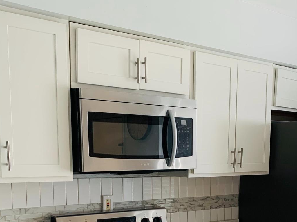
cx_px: 188
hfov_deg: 36.6
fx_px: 446
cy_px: 217
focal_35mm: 52
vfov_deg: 26.7
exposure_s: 1/120
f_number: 1.8
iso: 64
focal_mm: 4.25
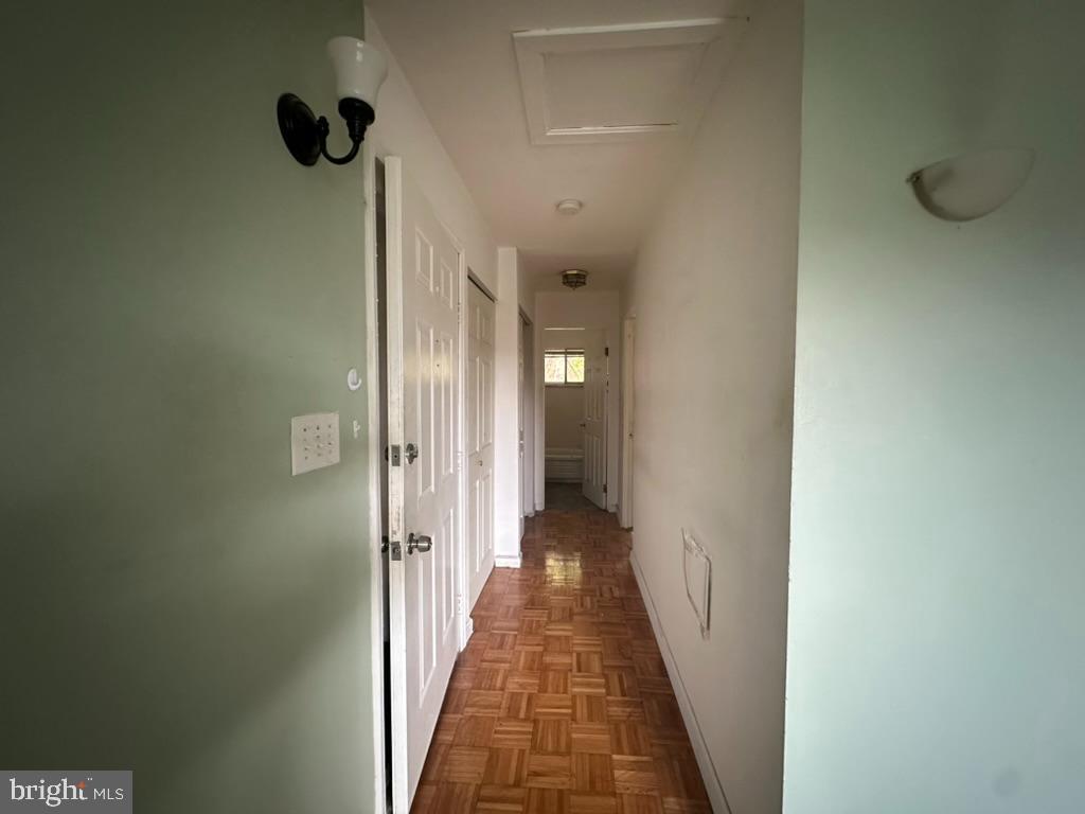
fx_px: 439
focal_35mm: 14
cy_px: 407
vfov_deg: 85.7
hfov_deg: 102.1
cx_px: 542
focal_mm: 2.22
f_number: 2.2
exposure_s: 1/60
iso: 320
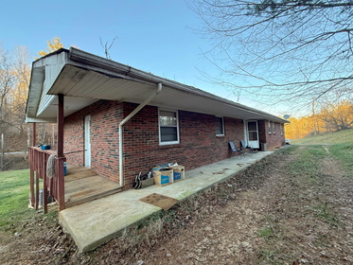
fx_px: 153
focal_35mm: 15
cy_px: 128
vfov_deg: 81.7
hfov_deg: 98.1
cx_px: 184
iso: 125
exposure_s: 1/99
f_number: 2.2
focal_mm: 2.22
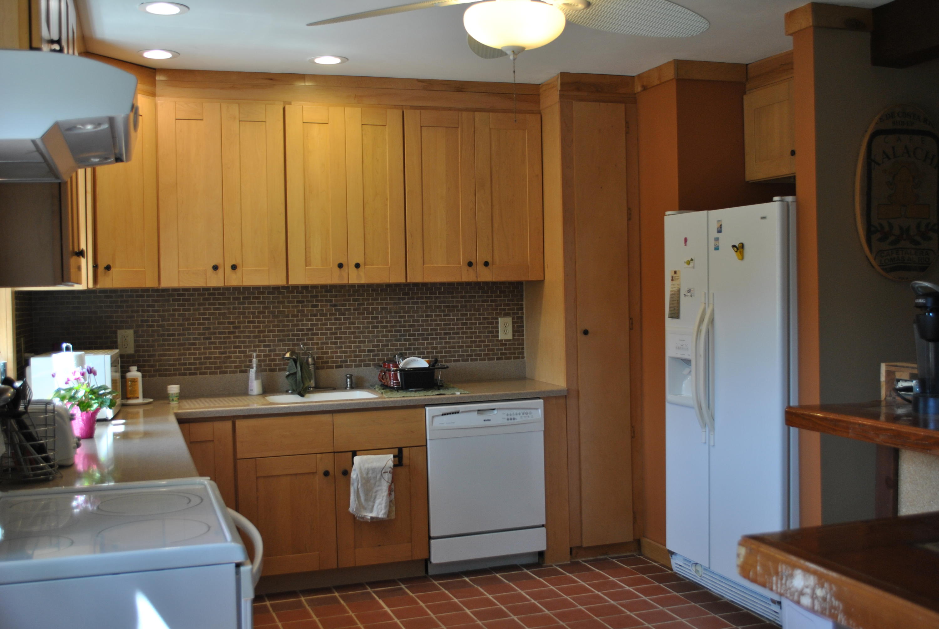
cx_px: 470
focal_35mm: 39
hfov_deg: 49.5
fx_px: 1018
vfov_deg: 34.3
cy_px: 314
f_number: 4.2
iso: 200
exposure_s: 1/40
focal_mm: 26
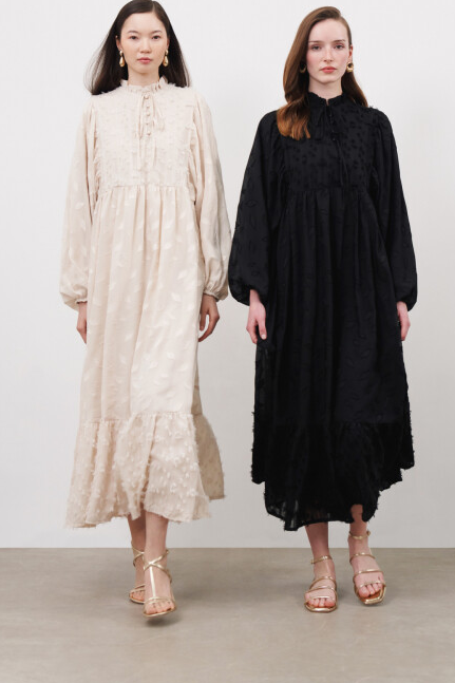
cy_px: 291
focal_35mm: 51
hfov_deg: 26.5
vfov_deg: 38.8
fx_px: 967
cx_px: 228
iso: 640
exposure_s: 1/250
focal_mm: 44
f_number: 4
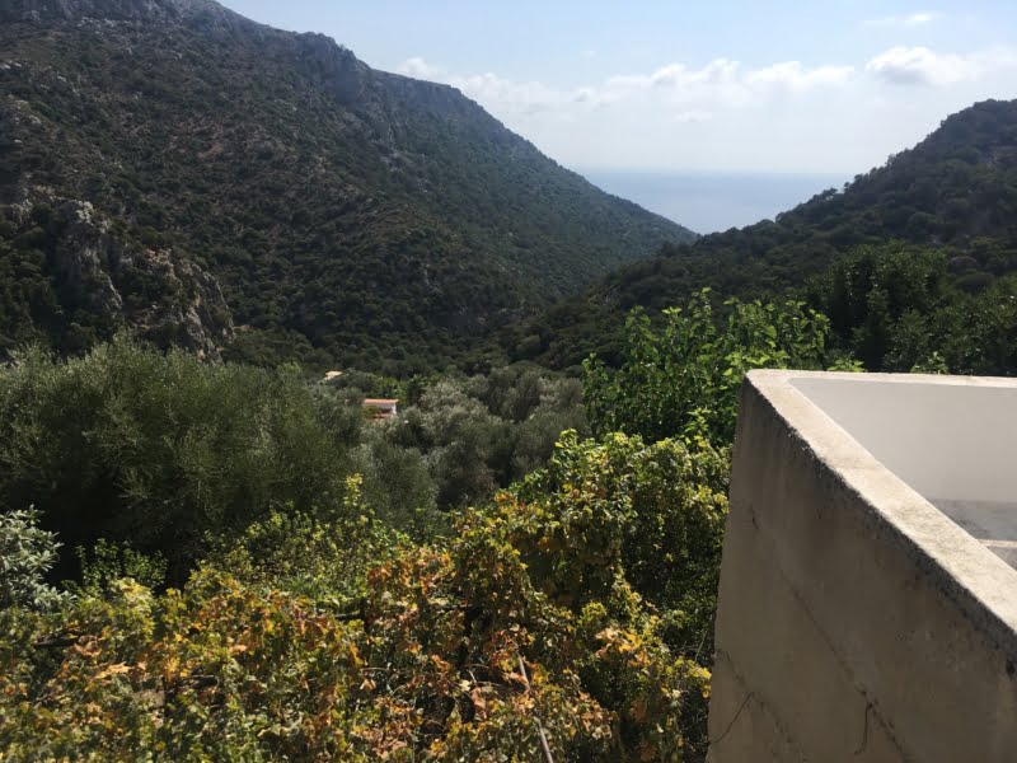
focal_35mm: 29
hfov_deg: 61.7
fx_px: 852
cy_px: 382
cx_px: 508
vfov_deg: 48.2
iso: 25
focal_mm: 4.2
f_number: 2.2
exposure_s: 1/2404
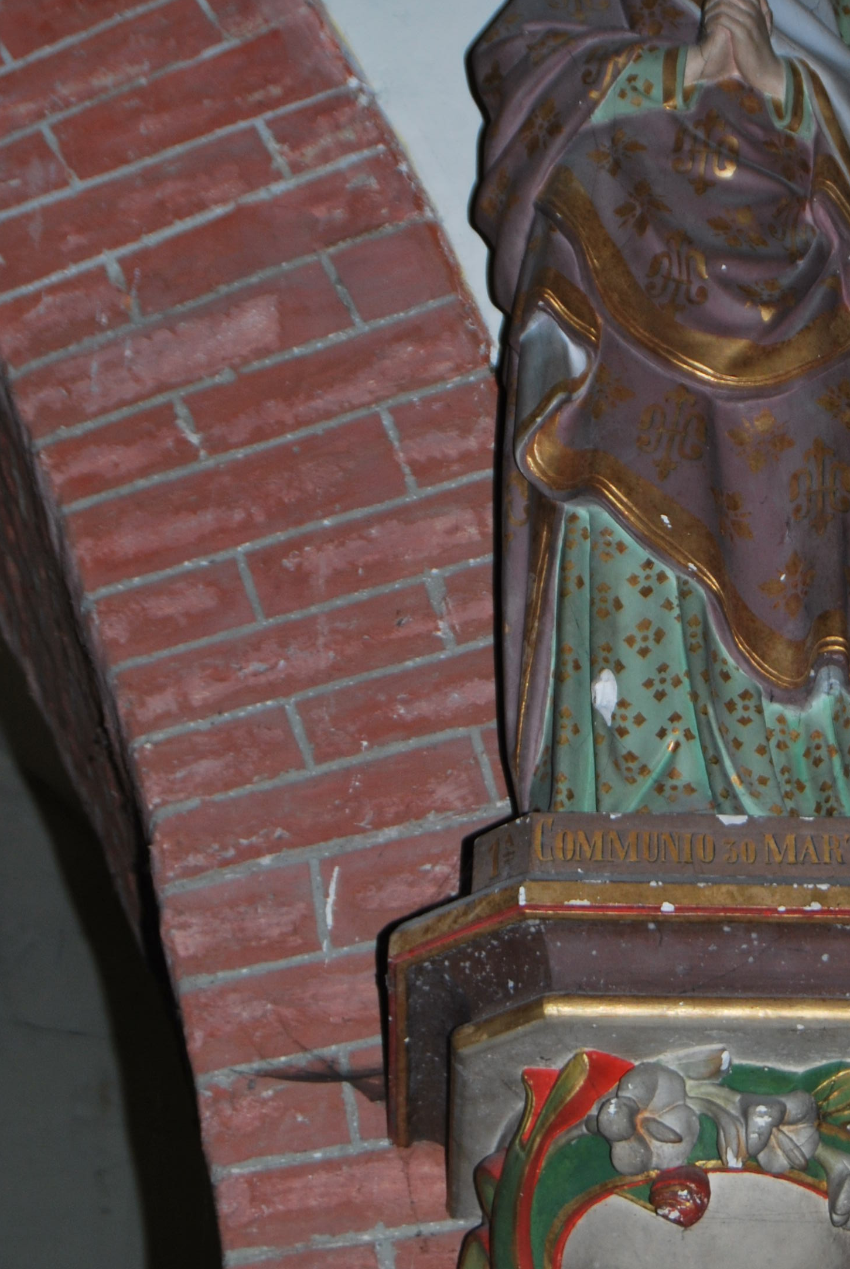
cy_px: 589
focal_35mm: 134
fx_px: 4731
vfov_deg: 15.3
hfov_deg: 10.2
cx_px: 711
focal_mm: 50
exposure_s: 1/60
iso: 200
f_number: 5.6
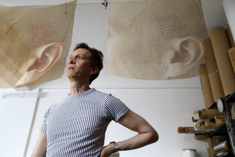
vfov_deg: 41.1
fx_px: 209
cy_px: 78
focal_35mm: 32
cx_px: 118
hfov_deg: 58.7
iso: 1600
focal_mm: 32
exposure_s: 1/60
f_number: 6.3
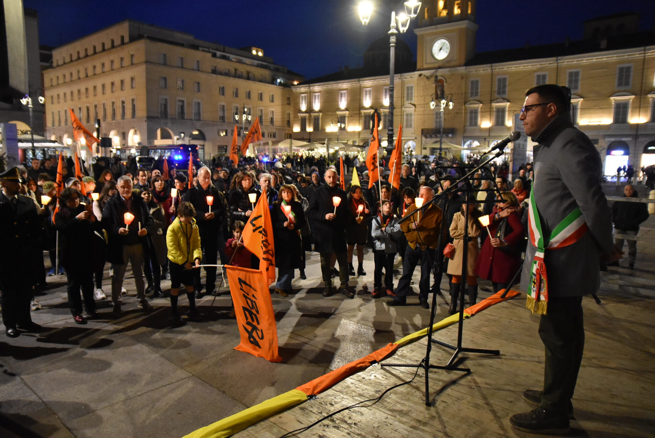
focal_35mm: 26
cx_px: 328
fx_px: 464
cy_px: 219
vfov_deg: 50.5
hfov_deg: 70.4
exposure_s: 1/60
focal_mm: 17
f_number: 2.8
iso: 4500
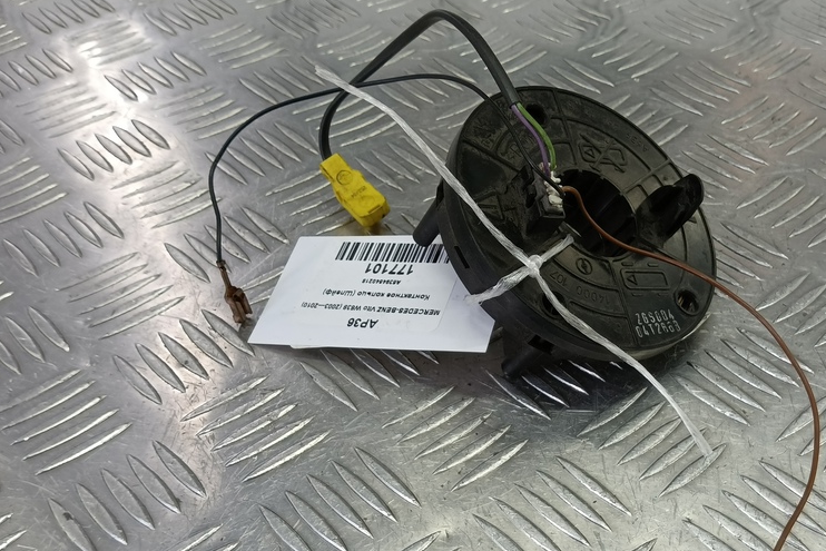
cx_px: 533
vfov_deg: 39.4
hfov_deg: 56.3
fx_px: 757
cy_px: 382
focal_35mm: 33
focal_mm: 4.11
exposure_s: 1/50
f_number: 1.6
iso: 90
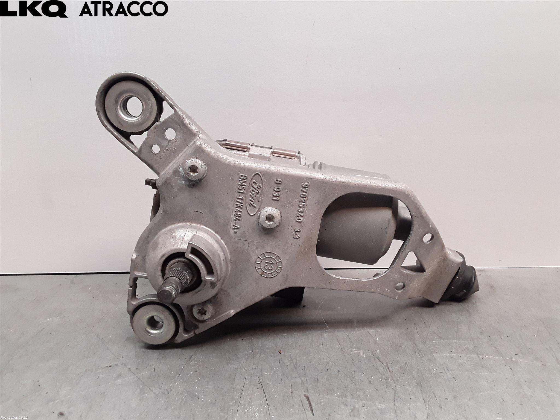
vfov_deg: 49.7
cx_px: 280
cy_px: 210
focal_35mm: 28
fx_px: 453
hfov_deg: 63.4
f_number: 1.9
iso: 100
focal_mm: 2.91
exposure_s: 1/100
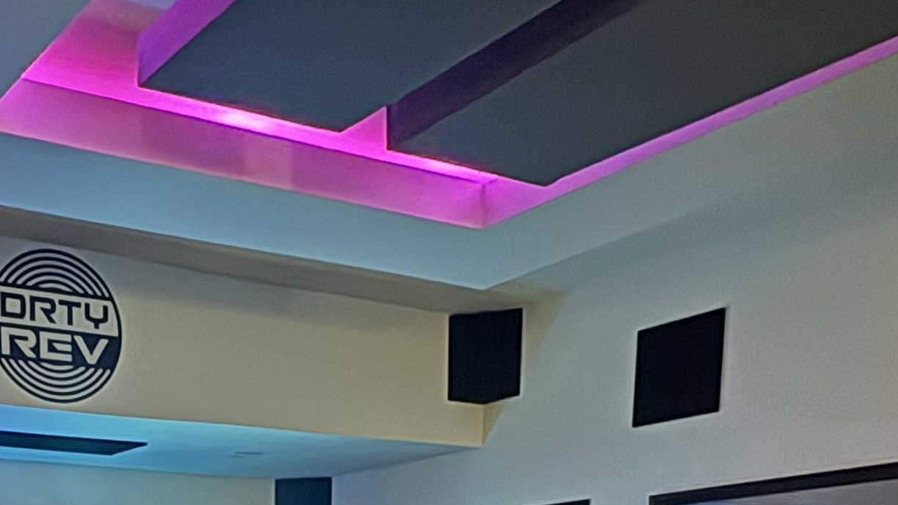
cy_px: 779
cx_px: 107
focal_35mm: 50
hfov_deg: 38.7
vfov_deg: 20.2
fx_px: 1191
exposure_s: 1/8
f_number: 2.2
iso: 2000
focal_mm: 2.22
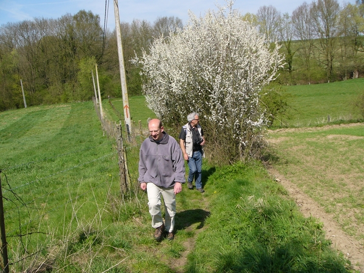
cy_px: 136
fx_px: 379
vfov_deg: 39.7
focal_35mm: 36
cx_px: 182
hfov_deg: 51.4
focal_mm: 6
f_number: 4.6
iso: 50
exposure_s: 1/500
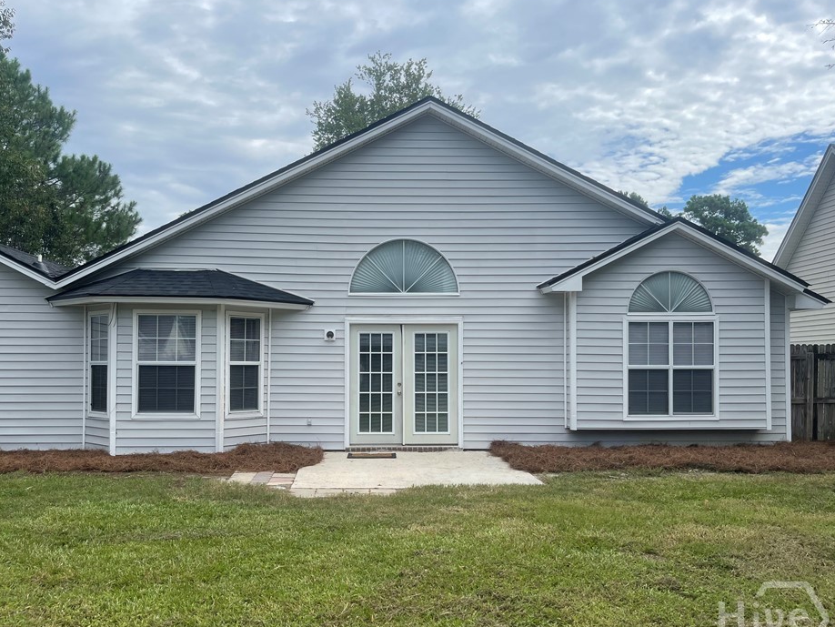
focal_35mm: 29
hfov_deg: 61.5
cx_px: 377
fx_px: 700
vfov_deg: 48.2
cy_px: 339
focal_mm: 5.1
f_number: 1.6
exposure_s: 1/3788
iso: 32
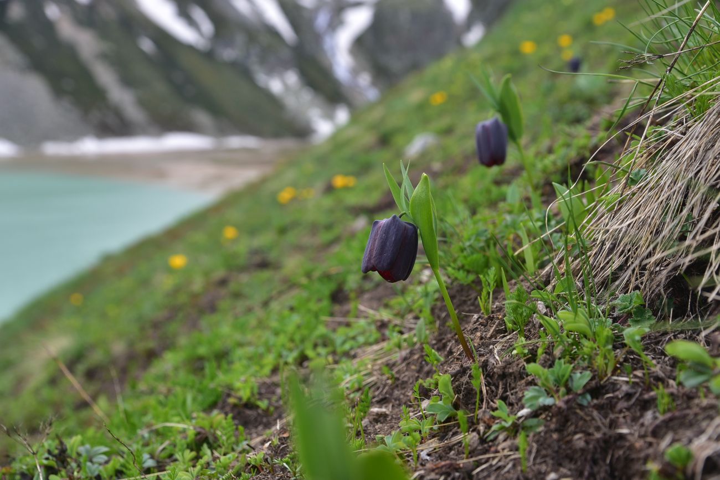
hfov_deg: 35.6
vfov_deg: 24.2
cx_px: 360
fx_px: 1120
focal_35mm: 56
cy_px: 240
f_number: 8
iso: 320
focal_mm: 56
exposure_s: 1/160
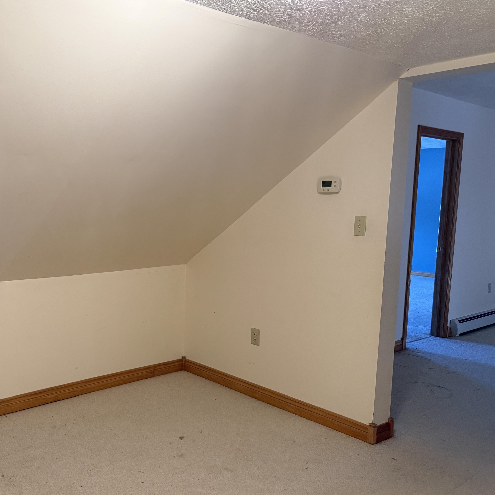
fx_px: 534
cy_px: 260
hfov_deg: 47.7
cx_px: 120
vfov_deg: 49.7
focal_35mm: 33
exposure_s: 1/60
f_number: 1.78
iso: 400
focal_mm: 6.76
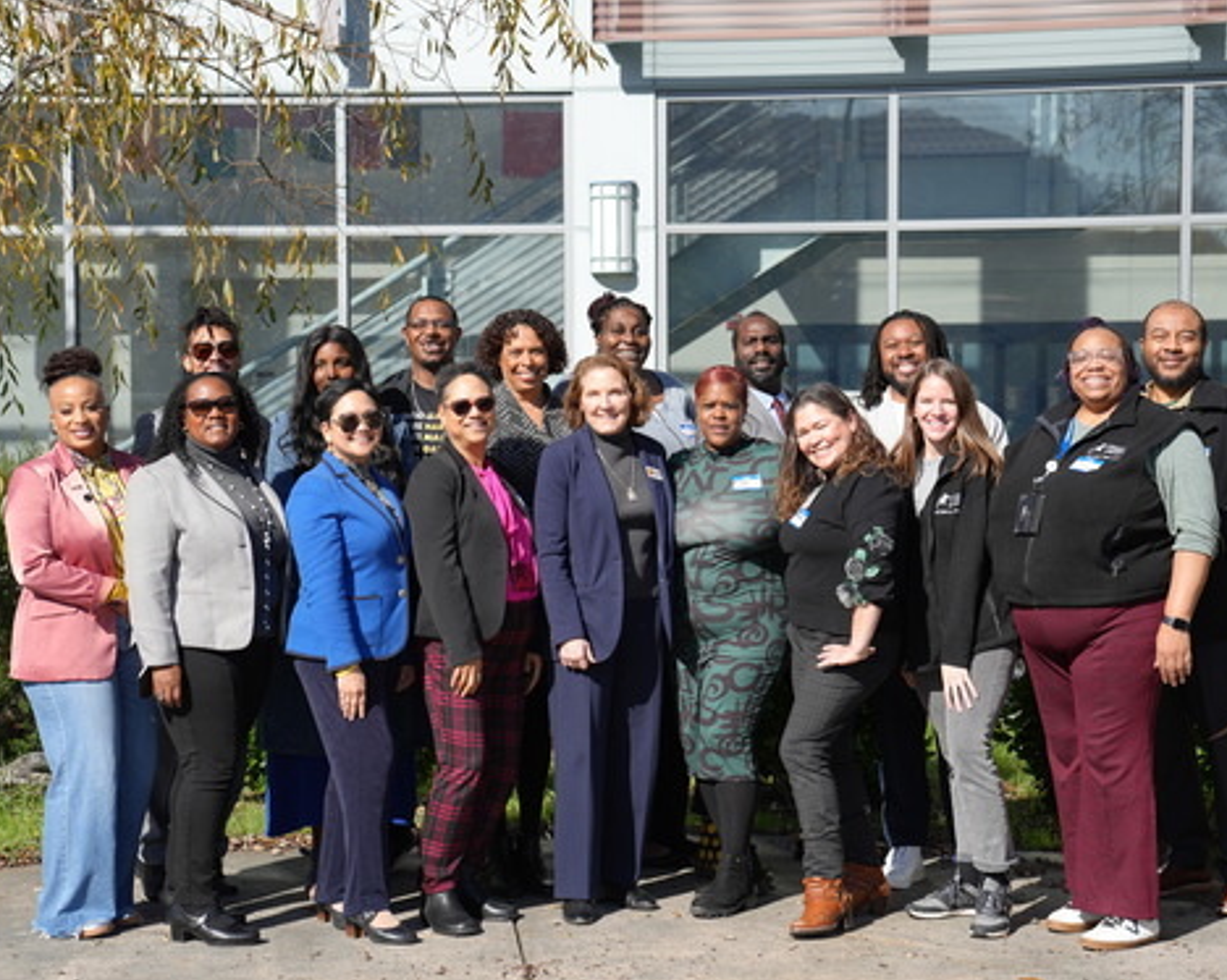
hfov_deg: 23.9
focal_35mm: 80
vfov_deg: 19.2
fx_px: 2904
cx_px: 624
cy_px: 493
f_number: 4.5
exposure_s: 1/640
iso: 100
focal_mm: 70
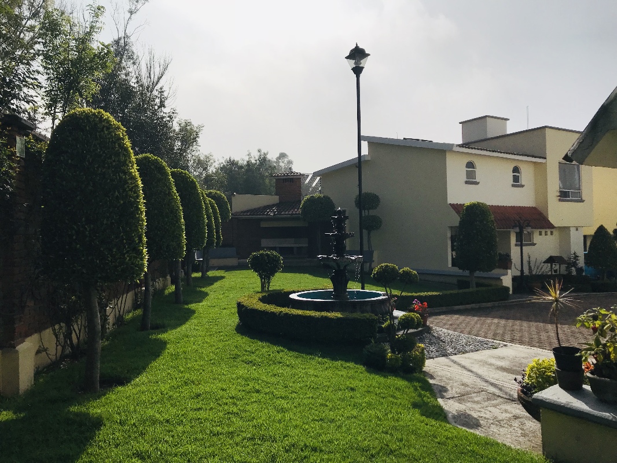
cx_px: 308
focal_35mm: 28
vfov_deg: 49.8
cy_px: 232
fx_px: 499
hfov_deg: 63.4
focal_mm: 3.99
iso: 20
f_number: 1.8
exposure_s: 1/10638
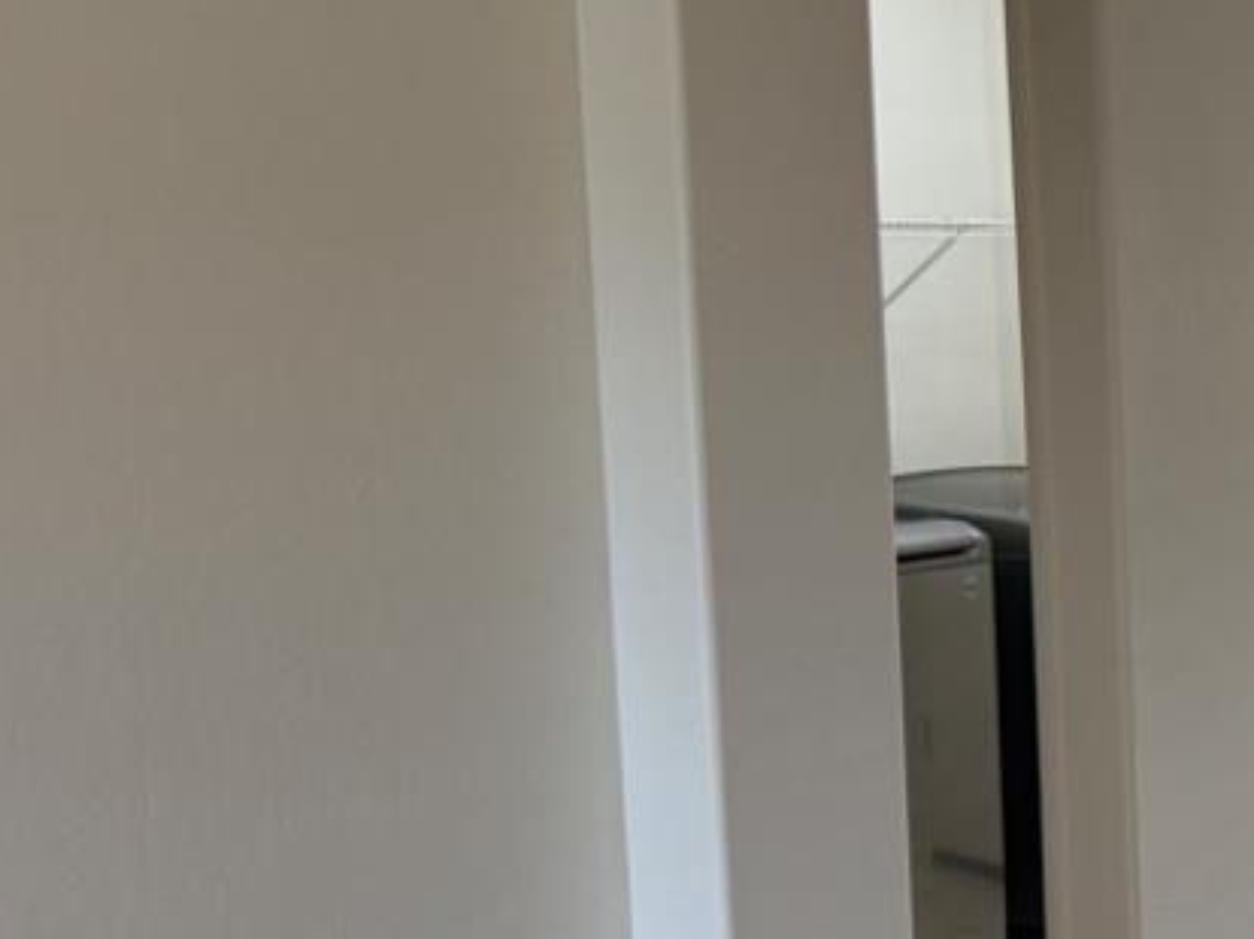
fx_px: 3150
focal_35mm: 87
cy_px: 559
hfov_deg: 18.7
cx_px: 2090
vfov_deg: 16.9
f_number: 1.78
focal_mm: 6.76
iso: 200
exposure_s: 1/192
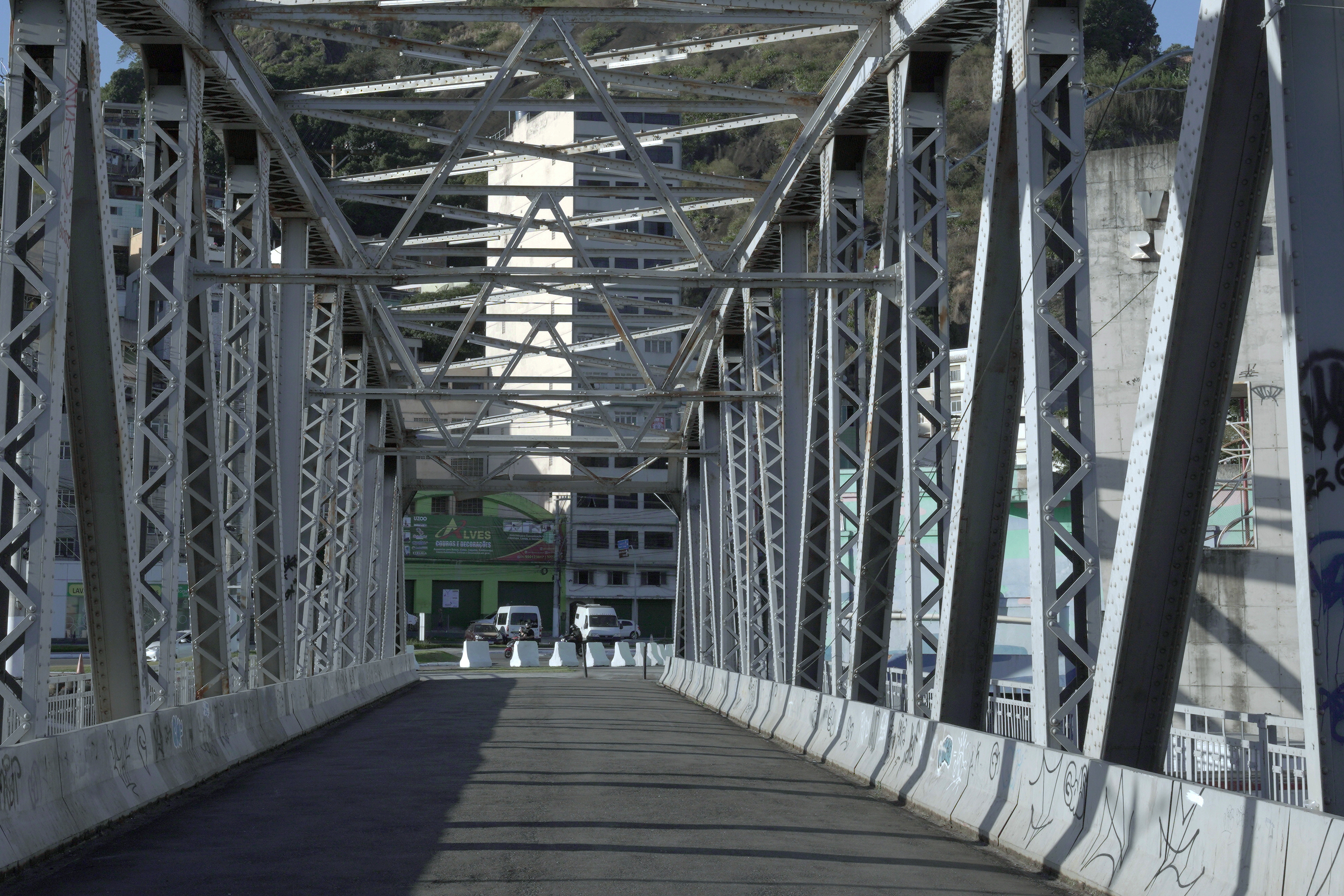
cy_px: 231
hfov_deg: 32.5
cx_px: 584
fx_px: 2300
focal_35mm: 62
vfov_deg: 21.9
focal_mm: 40.4
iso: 800
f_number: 11
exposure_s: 1/400
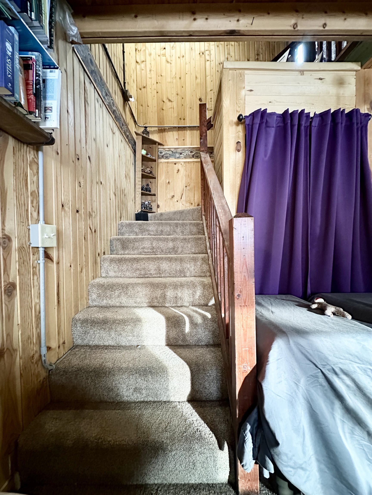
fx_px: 201
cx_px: 186
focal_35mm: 14
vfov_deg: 102.1
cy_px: 248
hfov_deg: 85.7
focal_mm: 2.22
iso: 1000
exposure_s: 1/40
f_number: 2.2
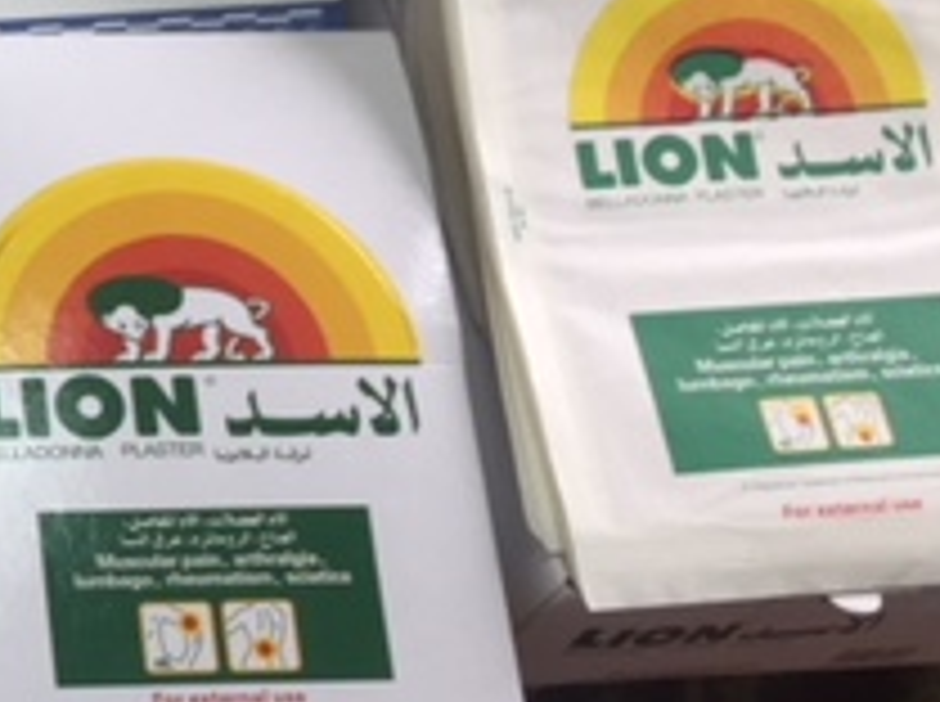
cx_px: -445
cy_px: 428
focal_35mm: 89
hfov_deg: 19.4
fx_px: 2413
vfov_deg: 16.5
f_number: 2.2
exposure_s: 1/50
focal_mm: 4.15
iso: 40
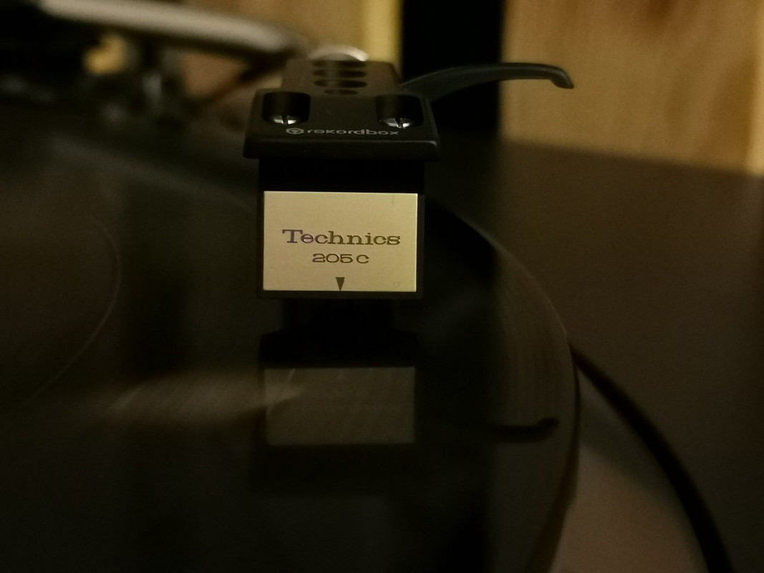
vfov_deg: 27.0
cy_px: 286
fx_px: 1192
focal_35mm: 54
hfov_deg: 35.5
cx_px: 382
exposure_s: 1/16.7
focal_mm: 5.56
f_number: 1.6
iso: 1600
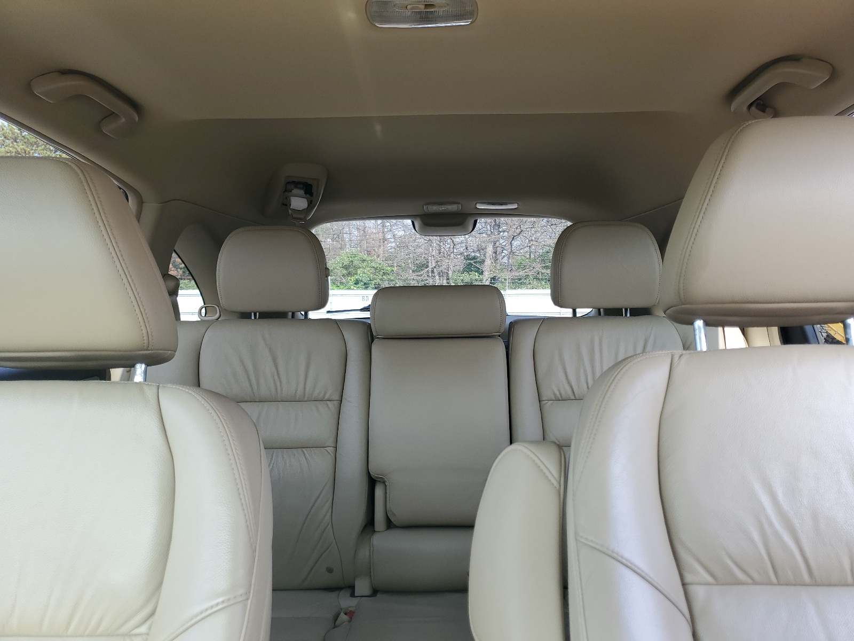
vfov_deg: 53.1
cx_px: 427
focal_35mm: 26
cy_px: 320
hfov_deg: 67.3
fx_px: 641
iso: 50
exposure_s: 1/244
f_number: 1.5
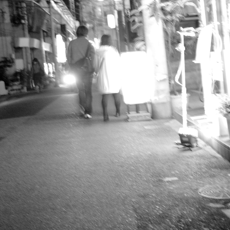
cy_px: 95
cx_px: 131
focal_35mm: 64
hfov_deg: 26.9
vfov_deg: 26.8
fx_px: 481
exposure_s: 1/4
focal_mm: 24.2
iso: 800
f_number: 2.8
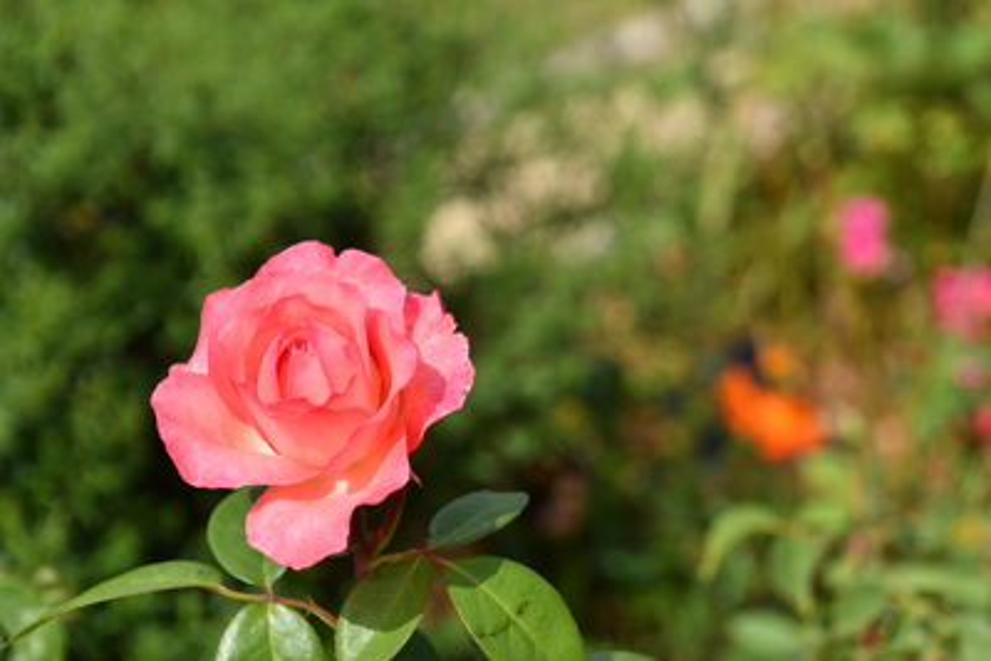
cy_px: 330
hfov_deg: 17.5
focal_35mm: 117
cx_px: 496
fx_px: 3222
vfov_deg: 11.7
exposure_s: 1/500
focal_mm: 78
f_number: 5.3
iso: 100
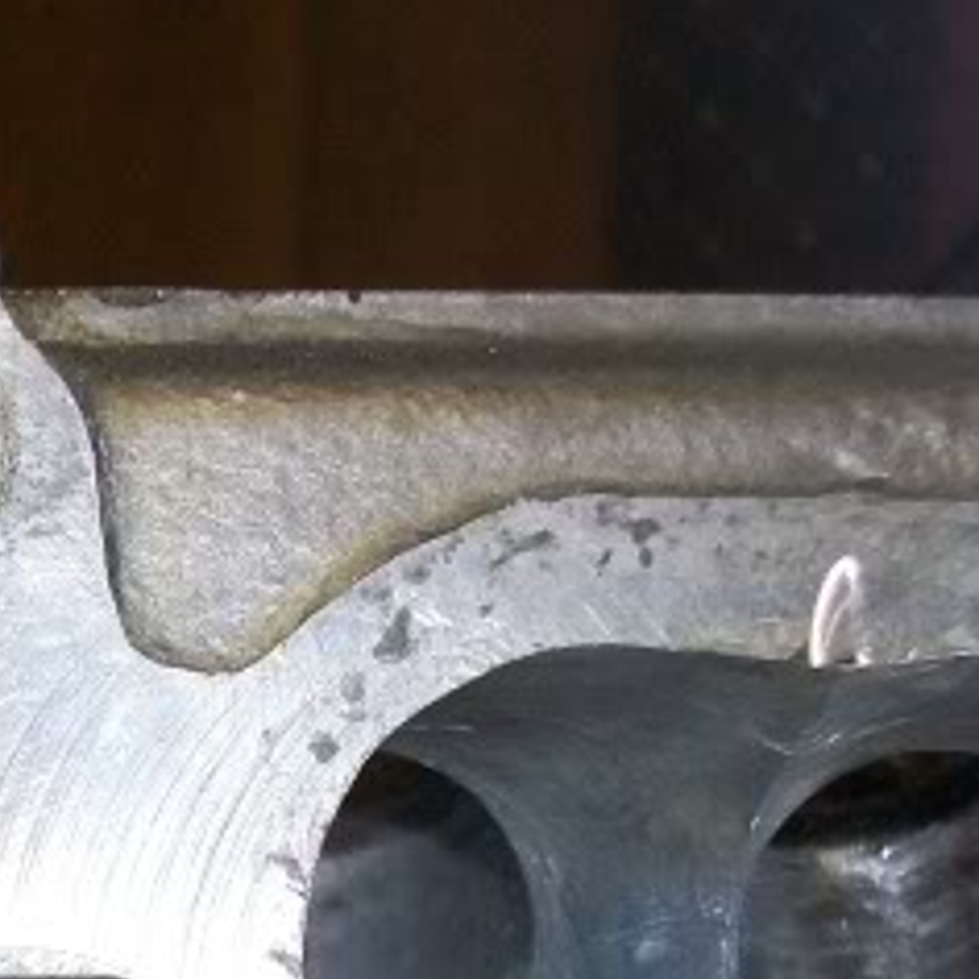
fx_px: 3072
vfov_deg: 17.6
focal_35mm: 96
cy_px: 1033
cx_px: -178
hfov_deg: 17.3
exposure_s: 1/60
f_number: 2.8
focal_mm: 5.7
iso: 160
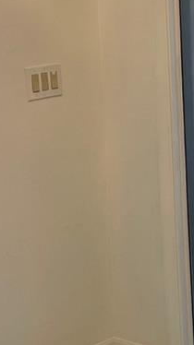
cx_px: 115
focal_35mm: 91
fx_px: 833
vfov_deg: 23.4
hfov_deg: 13.3
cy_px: 134
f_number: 1.6
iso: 125
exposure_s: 1/120
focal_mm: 4.2
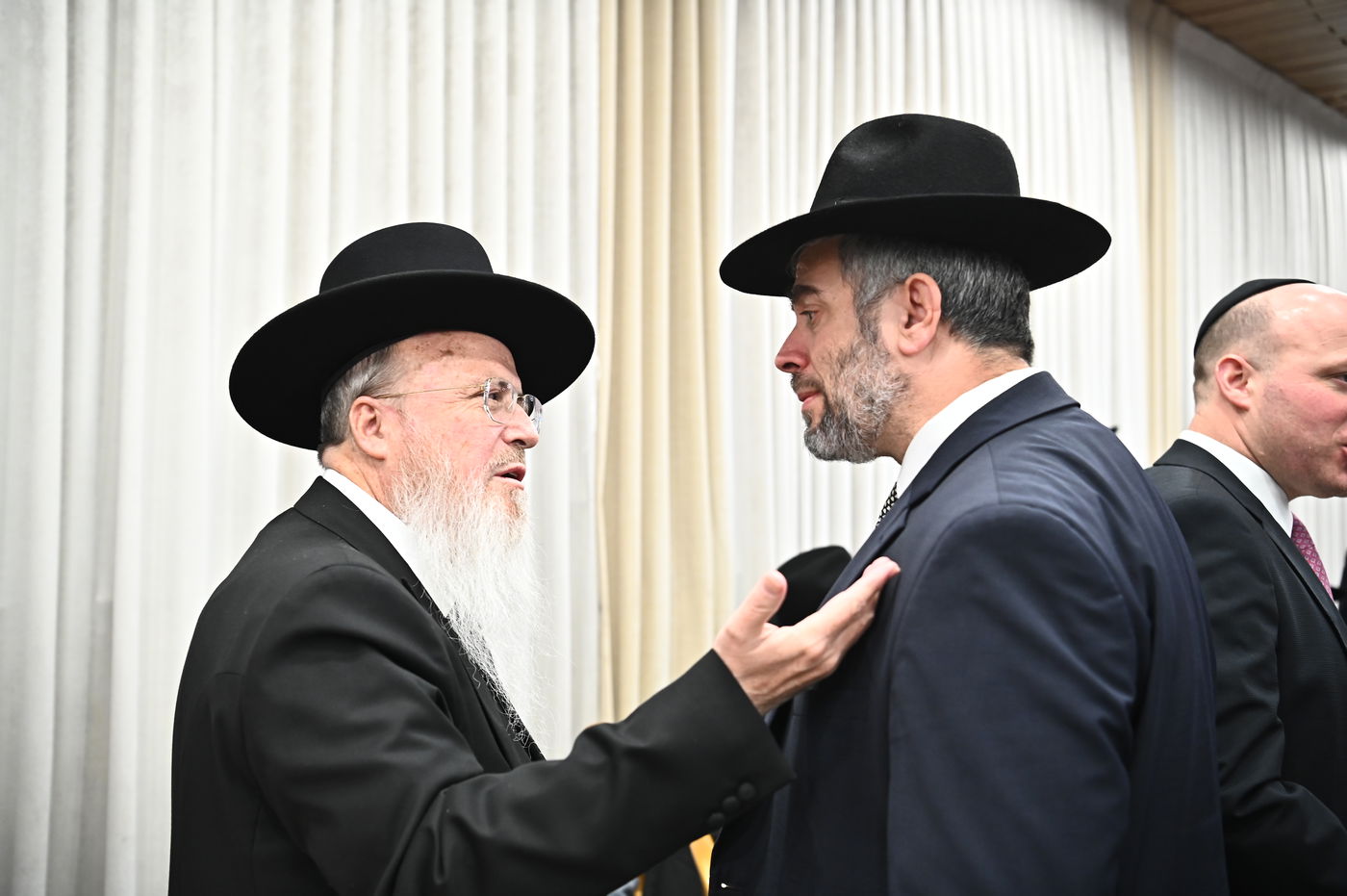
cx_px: 674
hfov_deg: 50.7
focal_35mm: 38
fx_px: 1421
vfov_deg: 35.0
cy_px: 448
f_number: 3.5
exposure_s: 1/200
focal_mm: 38
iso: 2000
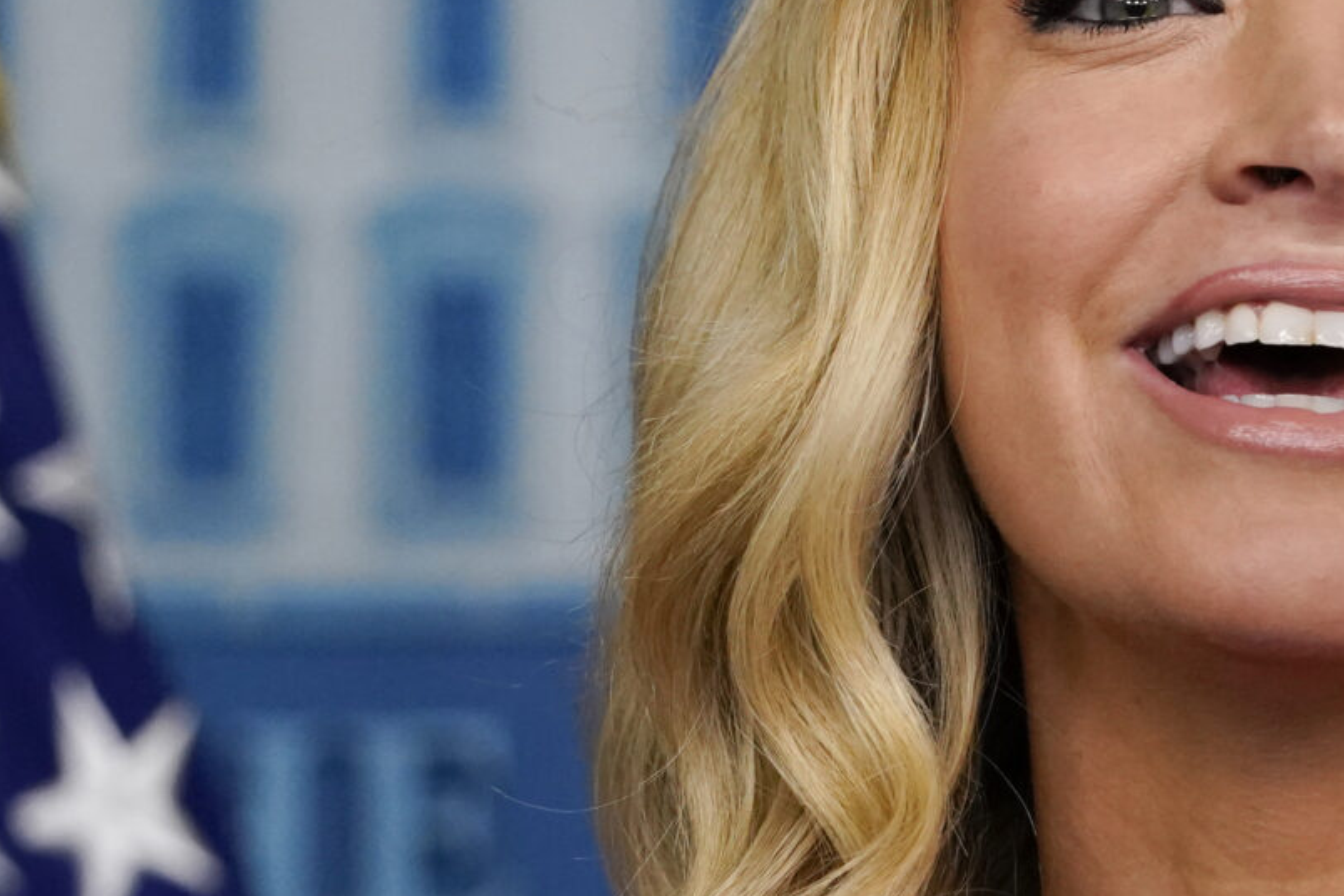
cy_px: 537
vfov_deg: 1.1
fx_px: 48007
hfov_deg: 1.6
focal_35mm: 1286
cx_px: 1267
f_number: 6.3
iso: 3200
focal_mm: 404
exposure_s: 1/500
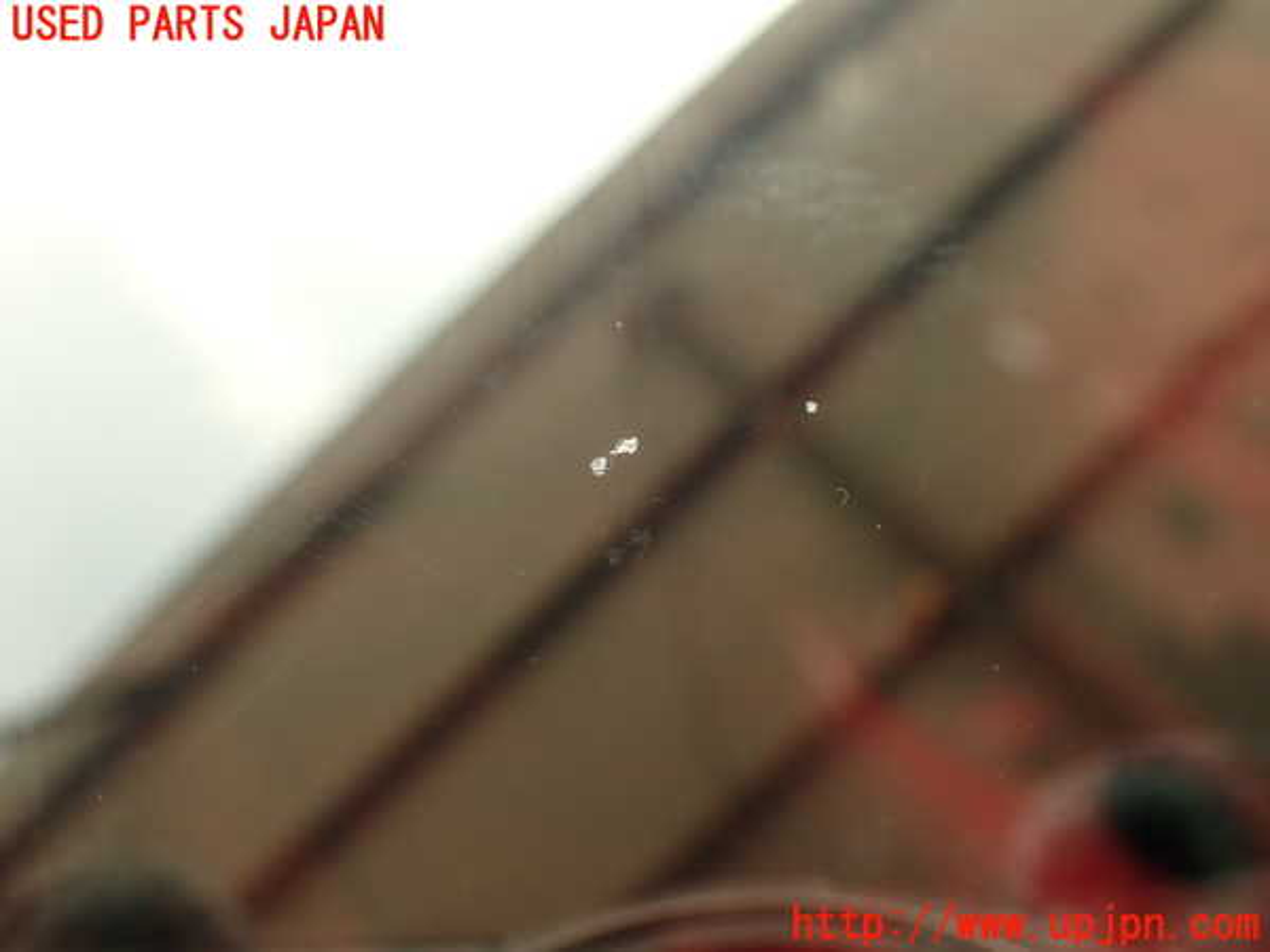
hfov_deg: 56.8
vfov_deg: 44.2
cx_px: 635
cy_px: 476
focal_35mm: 32
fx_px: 1174
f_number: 3.2
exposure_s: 1/80
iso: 100
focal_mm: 5.79
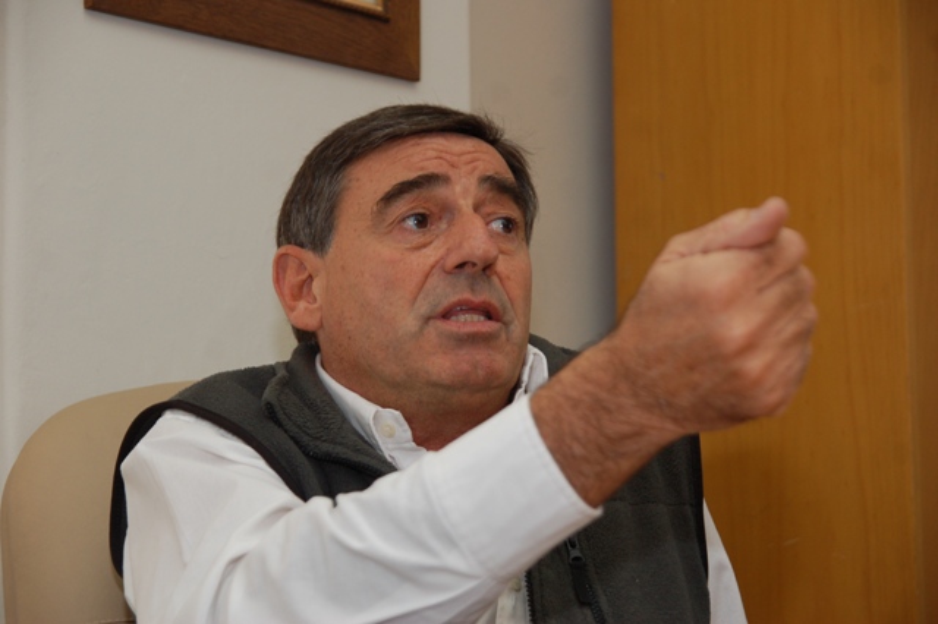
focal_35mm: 90
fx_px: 2344
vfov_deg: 15.2
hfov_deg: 22.6
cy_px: 312
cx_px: 469
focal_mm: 60
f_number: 4.2
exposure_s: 1/60
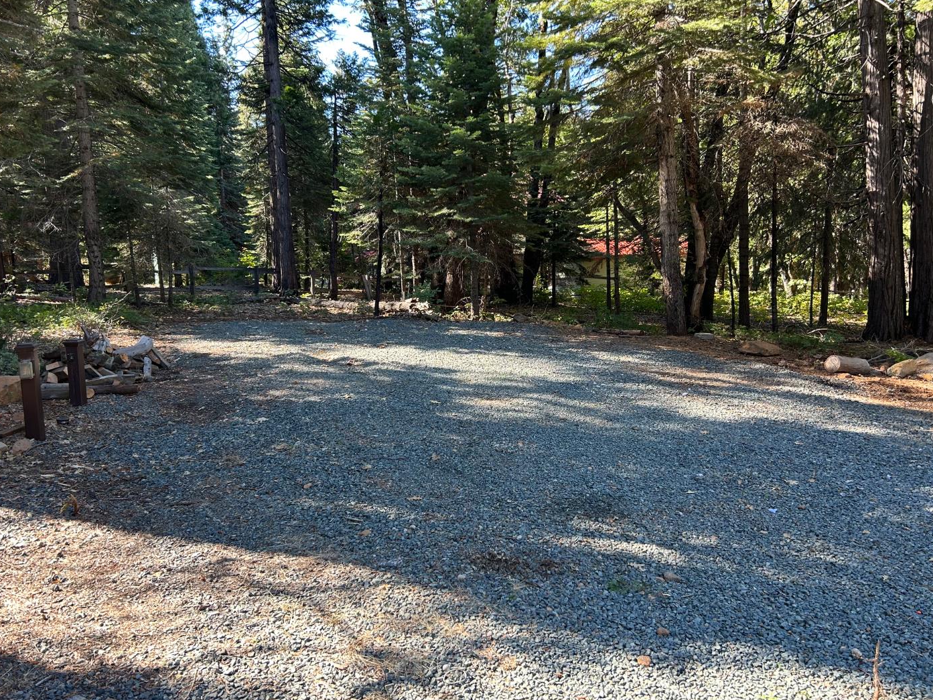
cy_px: 329
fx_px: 755
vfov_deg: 49.7
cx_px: 461
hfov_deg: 63.4
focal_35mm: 28
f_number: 1.5
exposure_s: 1/185
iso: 50
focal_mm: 5.7
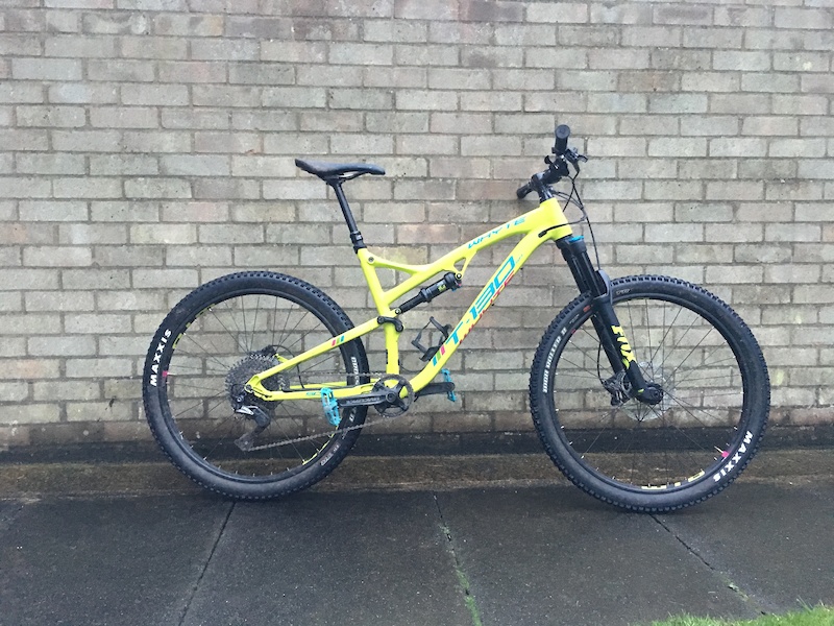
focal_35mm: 29
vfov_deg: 48.2
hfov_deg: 61.7
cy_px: 313
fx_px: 699
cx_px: 417
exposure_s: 1/17
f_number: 2.2
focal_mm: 4.15
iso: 320
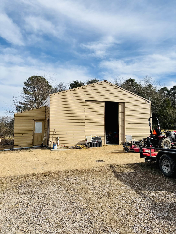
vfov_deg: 67.3
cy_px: 117
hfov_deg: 53.1
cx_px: 88
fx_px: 176
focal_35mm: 26
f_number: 1.6
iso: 50
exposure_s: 1/3937
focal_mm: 5.96
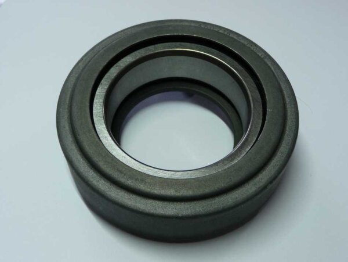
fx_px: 453
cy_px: 131
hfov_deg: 42.0
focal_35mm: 45
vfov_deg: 32.2
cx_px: 174
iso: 100
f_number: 4.1
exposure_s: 1/50
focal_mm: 7.6
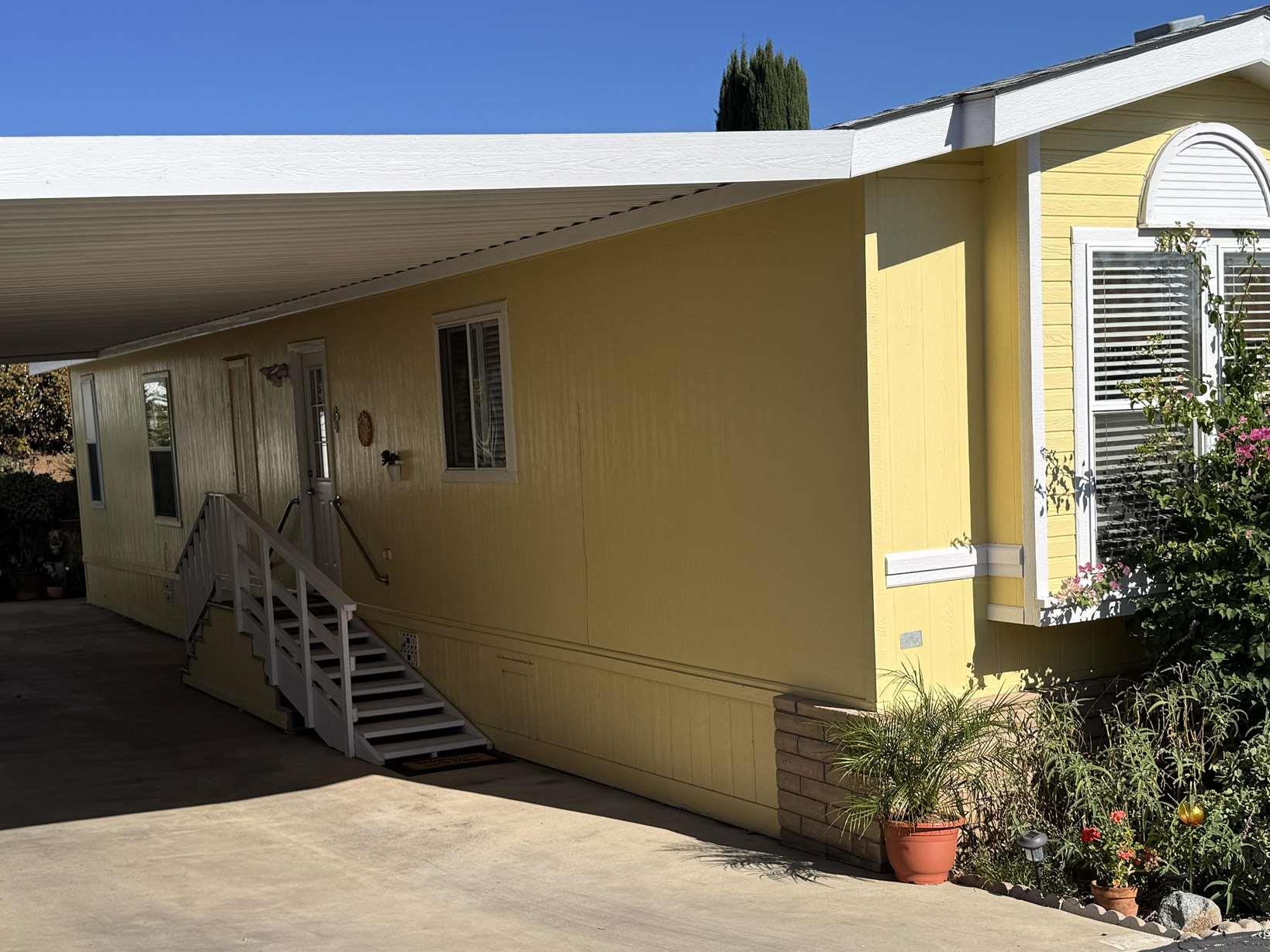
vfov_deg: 32.1
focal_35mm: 45
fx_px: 1651
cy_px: 566
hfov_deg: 42.1
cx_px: 644
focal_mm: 6.76
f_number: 1.78
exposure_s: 1/7092
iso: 80
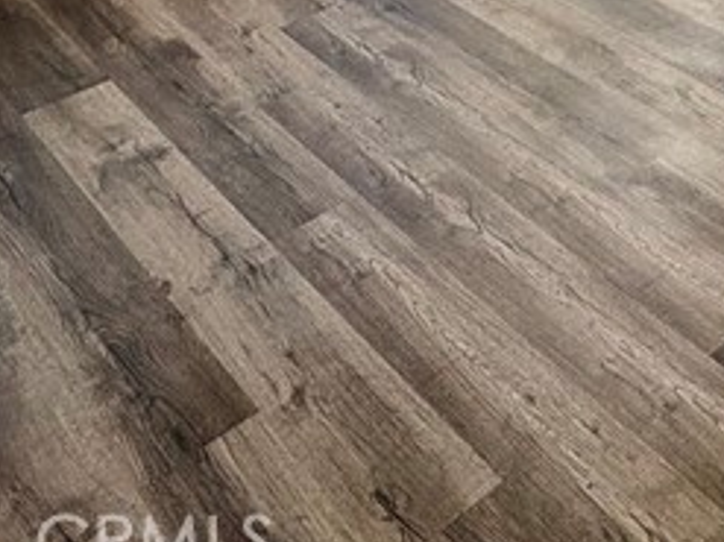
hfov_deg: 32.7
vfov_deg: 17.7
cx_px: 531
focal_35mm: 58
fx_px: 1212
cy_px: -542
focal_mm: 2.22
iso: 40
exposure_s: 1/153
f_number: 2.2
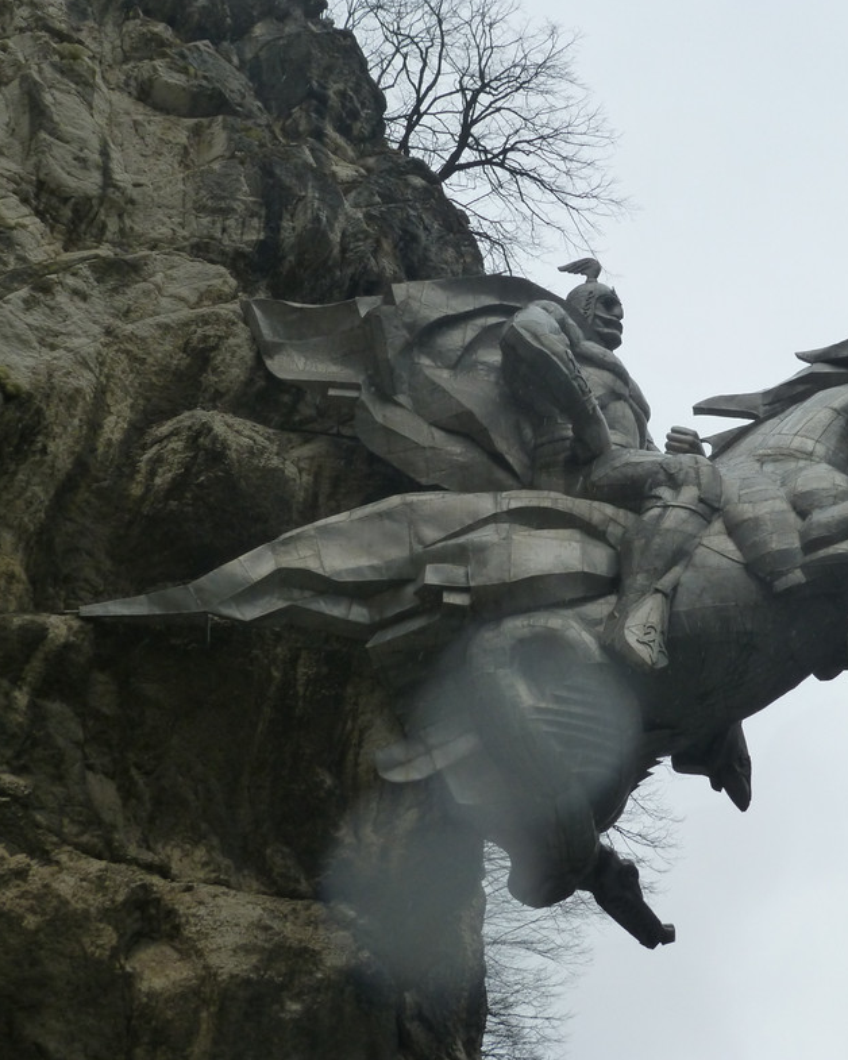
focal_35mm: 61
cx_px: 583
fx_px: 1914
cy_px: 523
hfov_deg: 24.8
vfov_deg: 31.0
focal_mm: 7.9
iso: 160
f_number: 4.1
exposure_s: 1/320
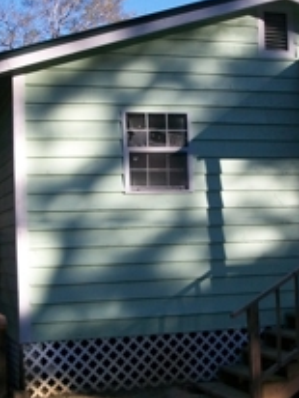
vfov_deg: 31.2
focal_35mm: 62
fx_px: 713
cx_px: 147
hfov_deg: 23.7
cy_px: 205
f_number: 2.9
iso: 80
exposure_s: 1/640
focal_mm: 5.7
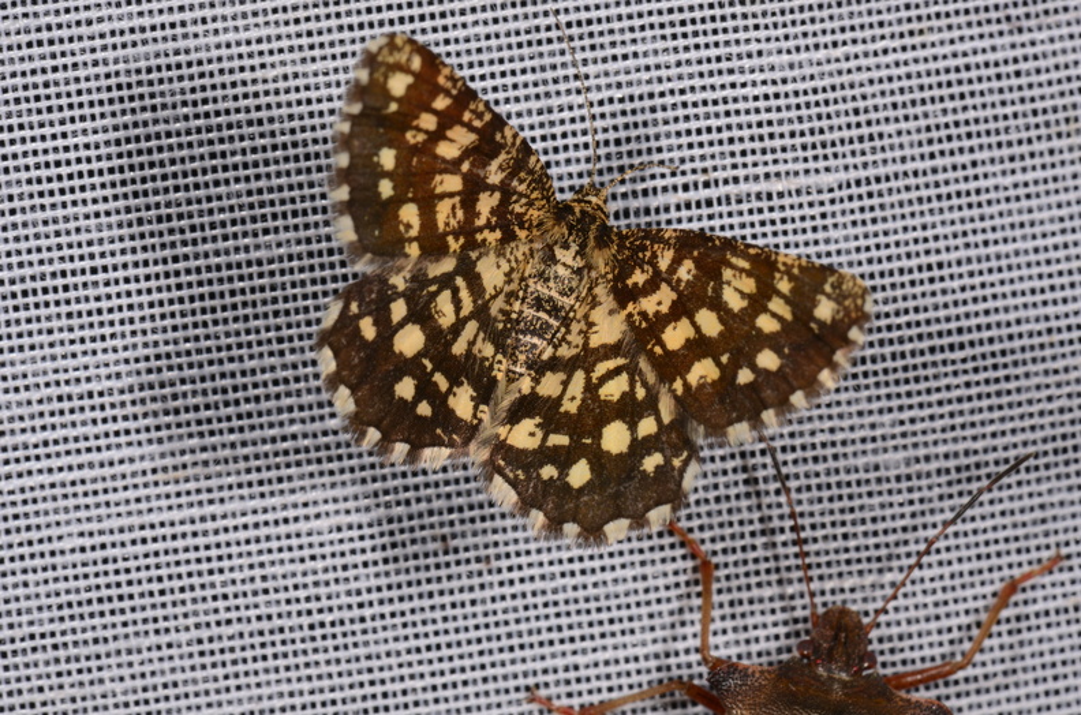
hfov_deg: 16.1
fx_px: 3819
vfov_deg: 10.7
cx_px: 540
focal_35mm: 128
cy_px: 358
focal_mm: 85
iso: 100
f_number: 25
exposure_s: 1/60
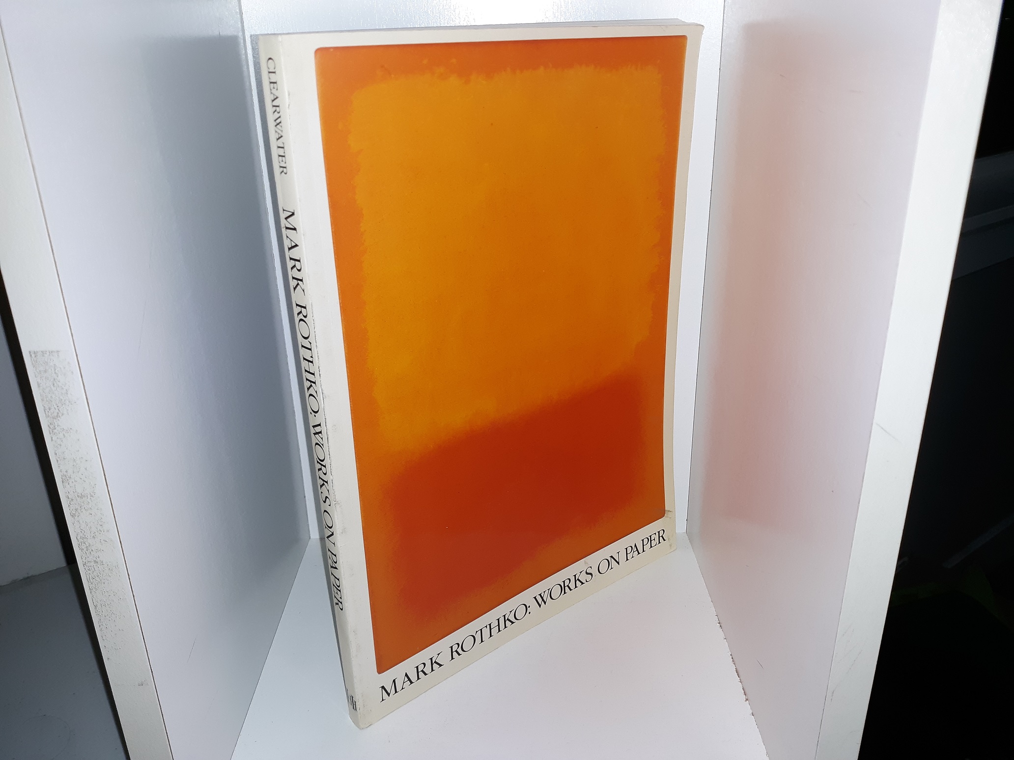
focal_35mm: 28
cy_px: 380
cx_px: 507
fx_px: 820
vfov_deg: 49.7
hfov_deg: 63.4
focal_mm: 3.7
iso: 64
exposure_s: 1/120
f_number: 1.7
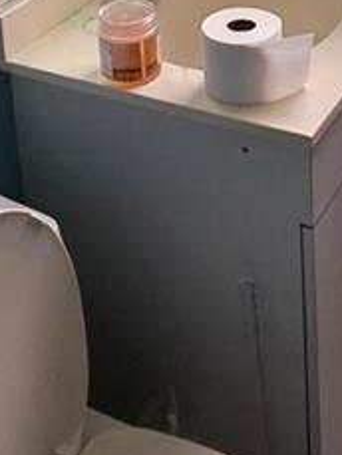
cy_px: -219
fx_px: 895
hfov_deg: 21.6
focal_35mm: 68
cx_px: 211
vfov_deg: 23.3
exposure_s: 1/60
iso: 400
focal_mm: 2.2
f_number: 1.9
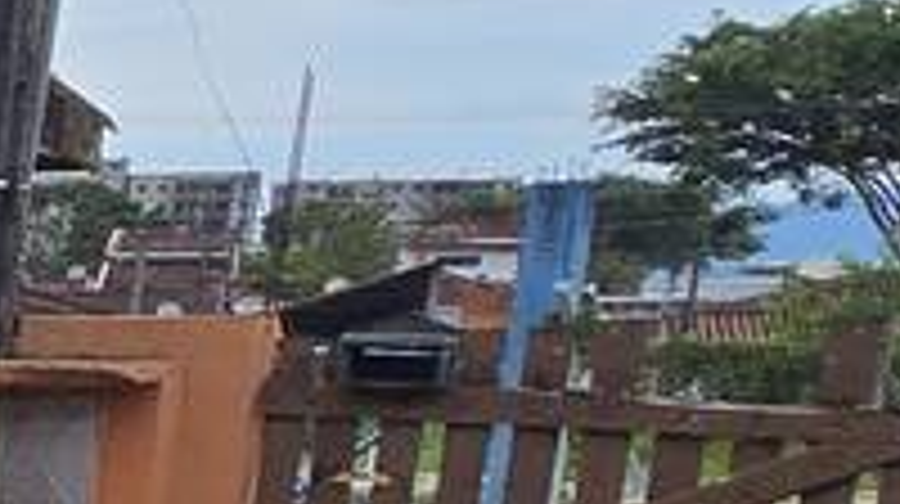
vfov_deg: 11.2
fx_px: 2432
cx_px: -1678
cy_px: 819
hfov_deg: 12.1
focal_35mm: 102
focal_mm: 2.2
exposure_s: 1/2027
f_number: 2.2
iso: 50
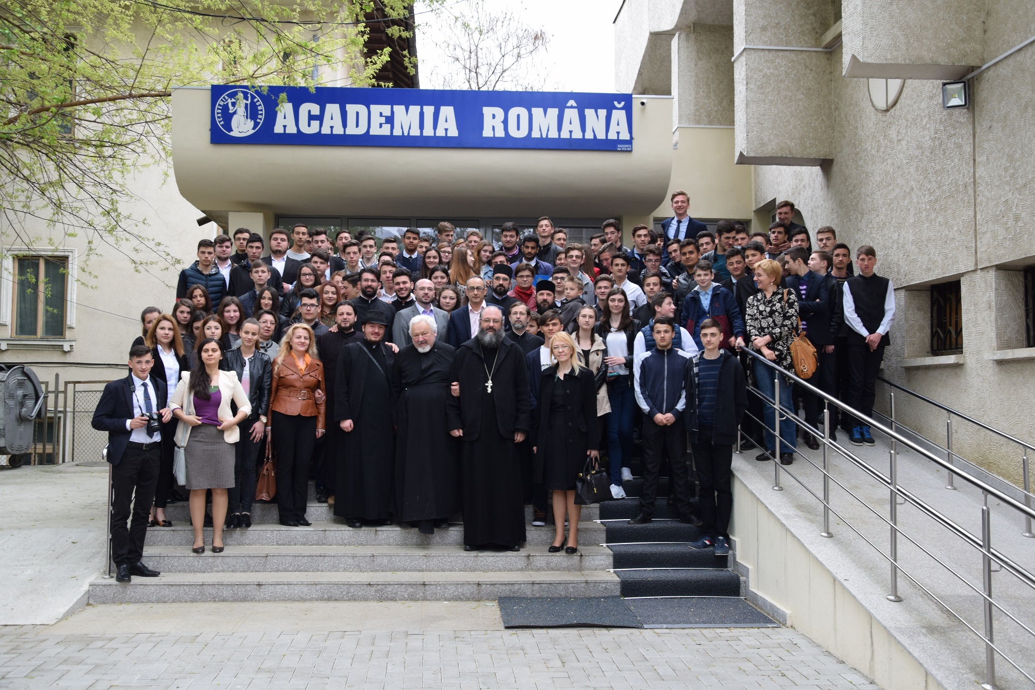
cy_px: 345
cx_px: 518
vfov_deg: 36.9
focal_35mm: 36
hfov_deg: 53.1
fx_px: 1035
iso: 400
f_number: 5.6
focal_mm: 24
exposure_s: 1/125
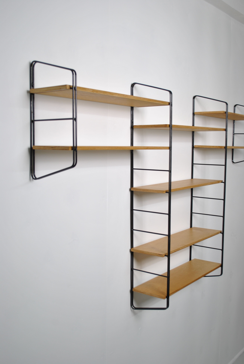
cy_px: 182
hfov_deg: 34.3
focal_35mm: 39
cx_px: 122
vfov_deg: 49.5
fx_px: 395
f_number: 4.2
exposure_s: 1/30
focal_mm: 26
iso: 200
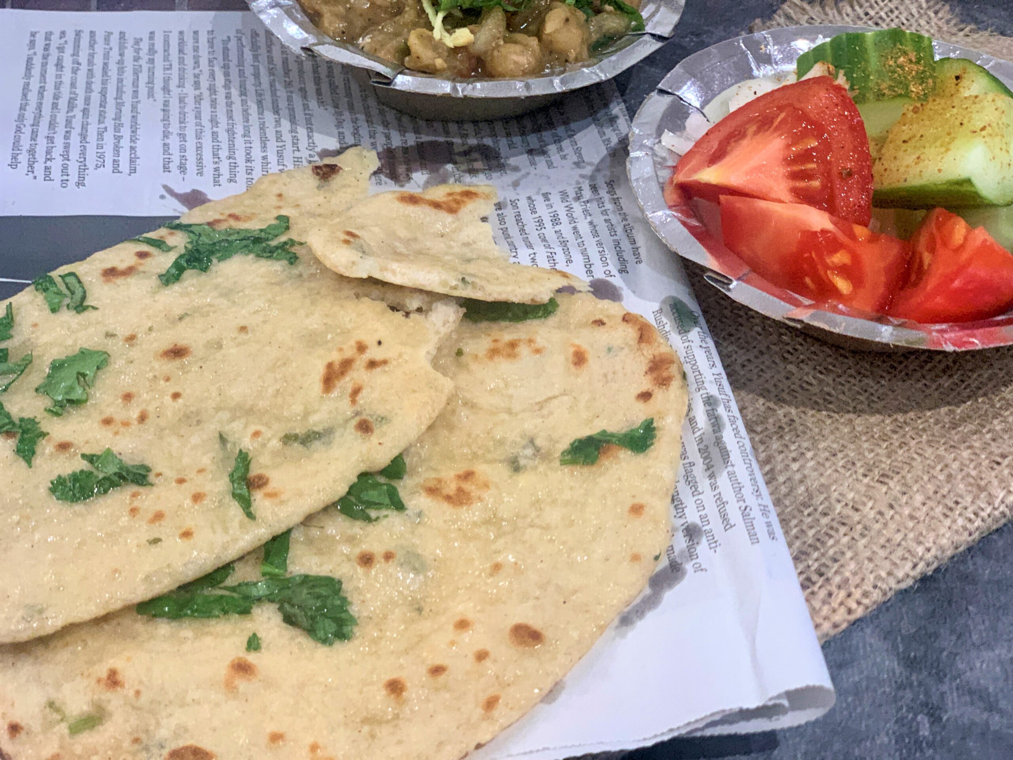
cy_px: 380
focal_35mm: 52
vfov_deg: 28.0
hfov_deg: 36.8
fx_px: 1522
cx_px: 506
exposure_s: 1/50
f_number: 2.4
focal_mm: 6
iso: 160
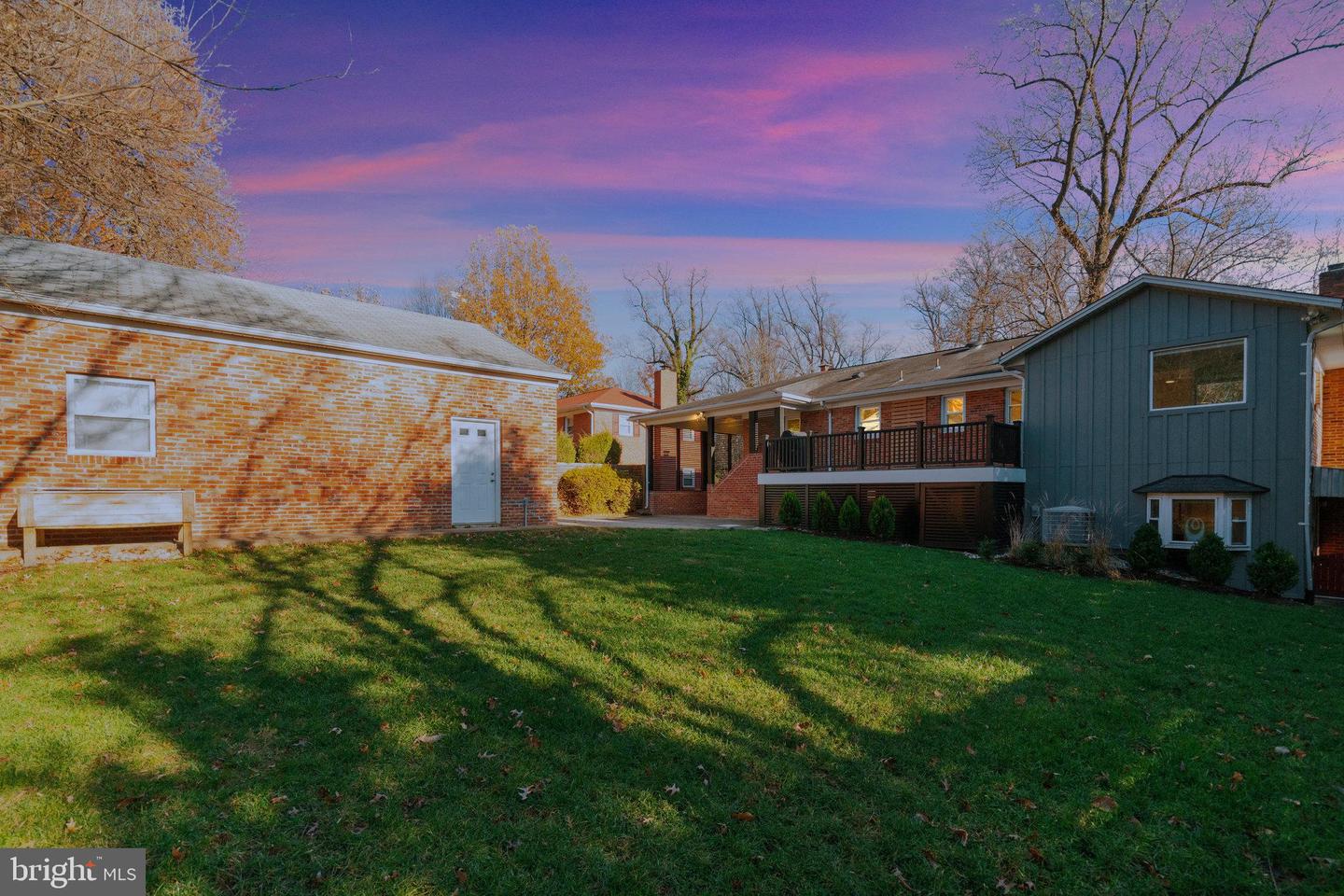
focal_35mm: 16
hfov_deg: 96.7
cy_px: 448
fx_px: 597
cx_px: 672
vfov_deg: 73.7
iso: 1250
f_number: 8
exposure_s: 1/800
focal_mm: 16
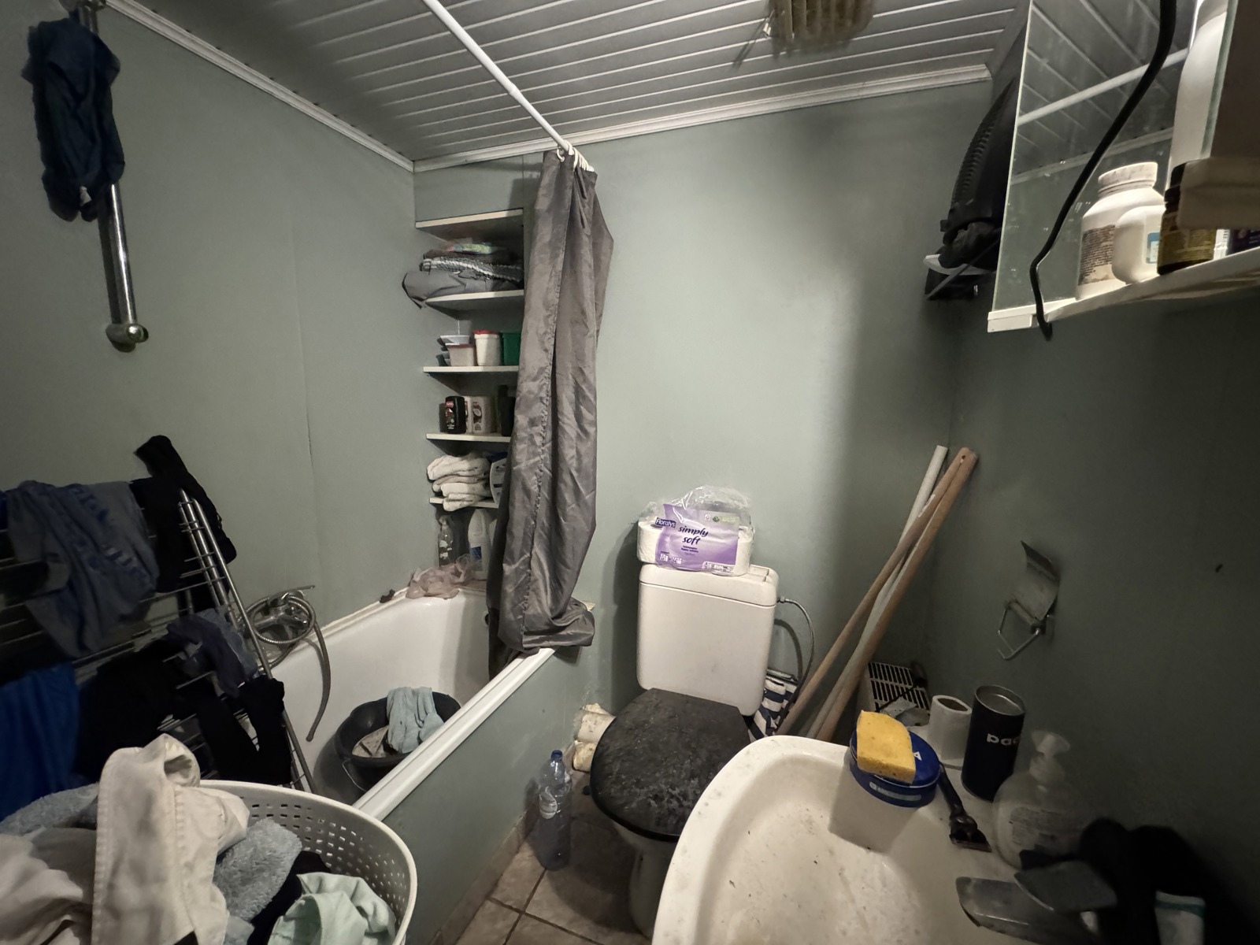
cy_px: 472
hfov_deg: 102.1
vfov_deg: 85.7
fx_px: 510
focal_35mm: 14
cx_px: 630
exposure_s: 1/51
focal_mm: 2.22
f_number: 2.2
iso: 1250
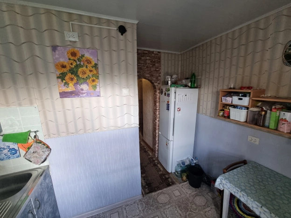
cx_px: 146
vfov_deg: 89.9
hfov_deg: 106.2
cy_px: 109
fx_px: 109
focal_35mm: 13
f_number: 2.2
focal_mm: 2.2
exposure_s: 1/60
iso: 320
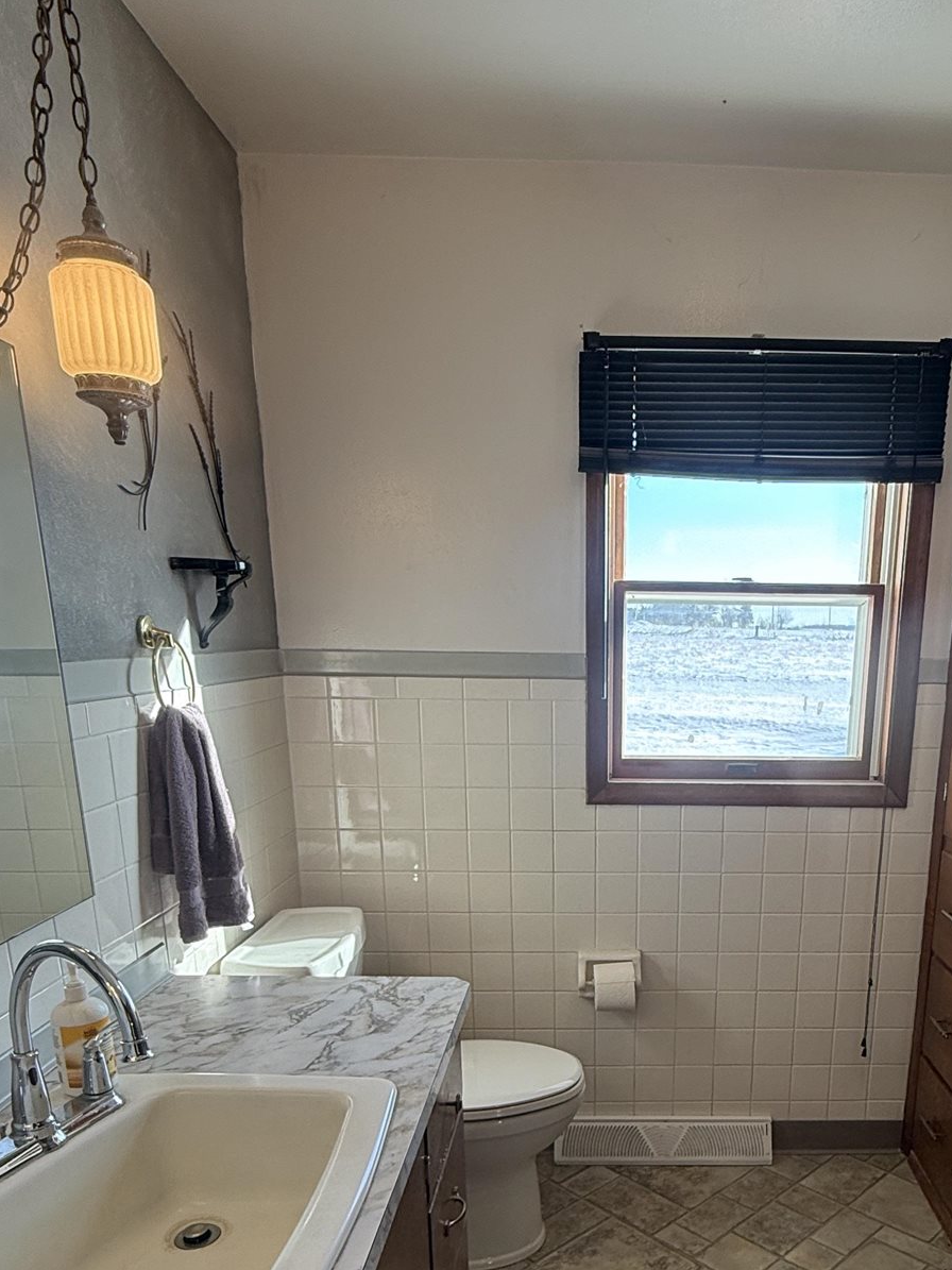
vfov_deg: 62.5
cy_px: 914
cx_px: 627
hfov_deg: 50.5
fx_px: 990
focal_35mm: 27
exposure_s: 1/120
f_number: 2.2
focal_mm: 2.22
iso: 80
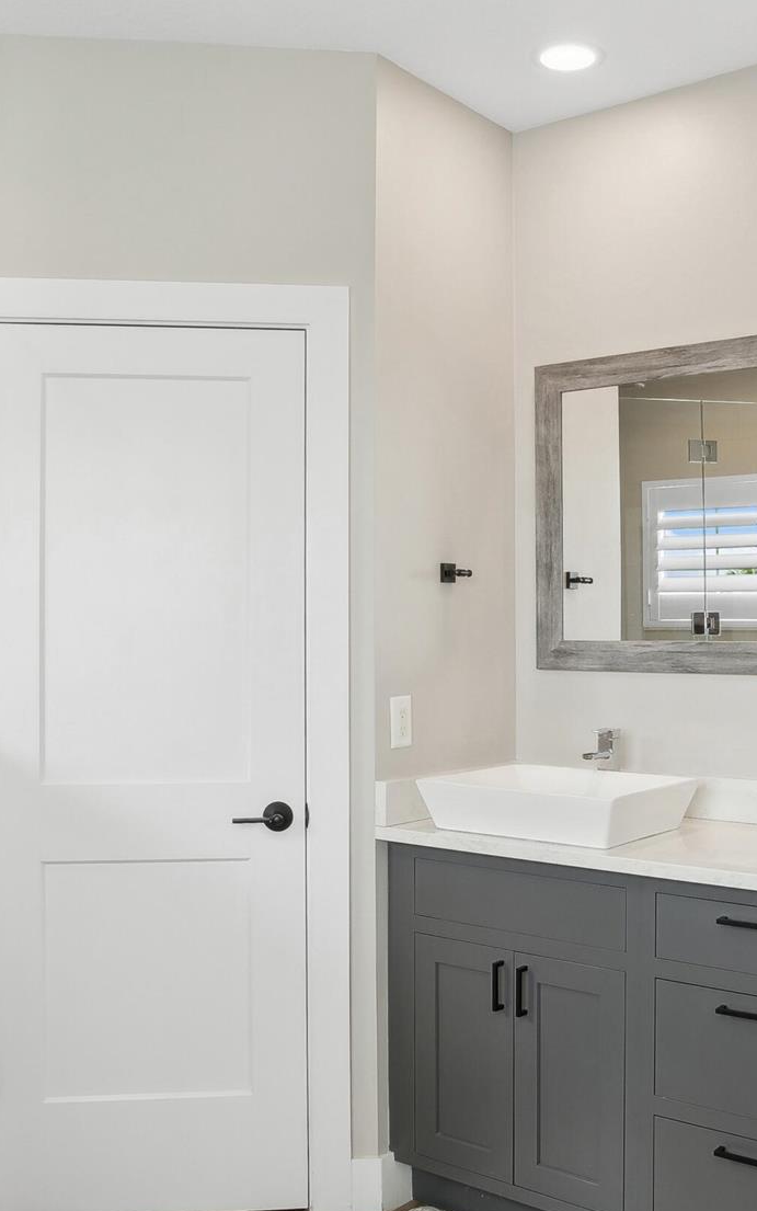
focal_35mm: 34
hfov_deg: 37.2
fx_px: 1122
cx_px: 435
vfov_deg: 56.6
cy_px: 668
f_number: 9
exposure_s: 1/30
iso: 200
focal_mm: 12
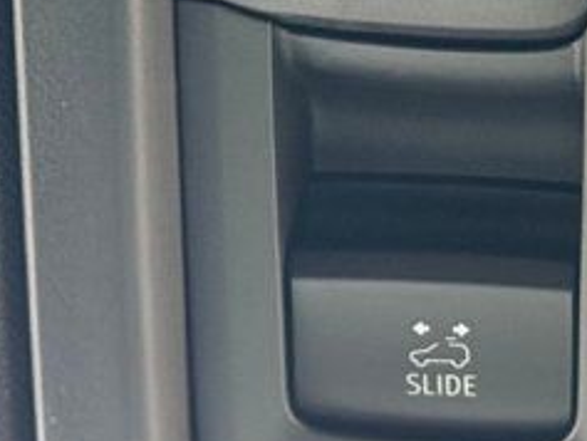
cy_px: 40
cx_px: 1075
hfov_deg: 9.1
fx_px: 3512
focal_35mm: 207
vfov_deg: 7.2
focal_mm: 6.76
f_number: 1.78
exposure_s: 1/30
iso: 800
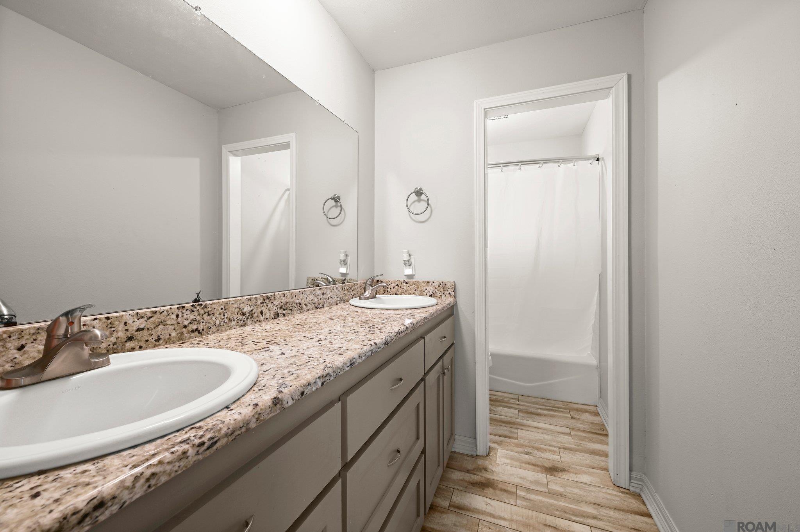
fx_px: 311
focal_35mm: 14
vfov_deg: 81.1
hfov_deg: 104.3
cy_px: 266
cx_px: 400
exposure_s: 1/2
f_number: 10
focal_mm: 14
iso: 200
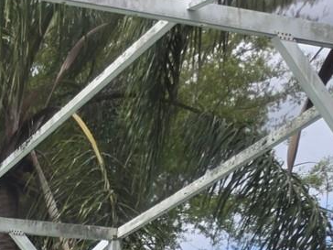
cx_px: -226
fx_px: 972
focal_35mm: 101
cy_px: 538
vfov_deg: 12.5
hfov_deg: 16.8
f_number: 1.8
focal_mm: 5.4
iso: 25
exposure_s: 1/754
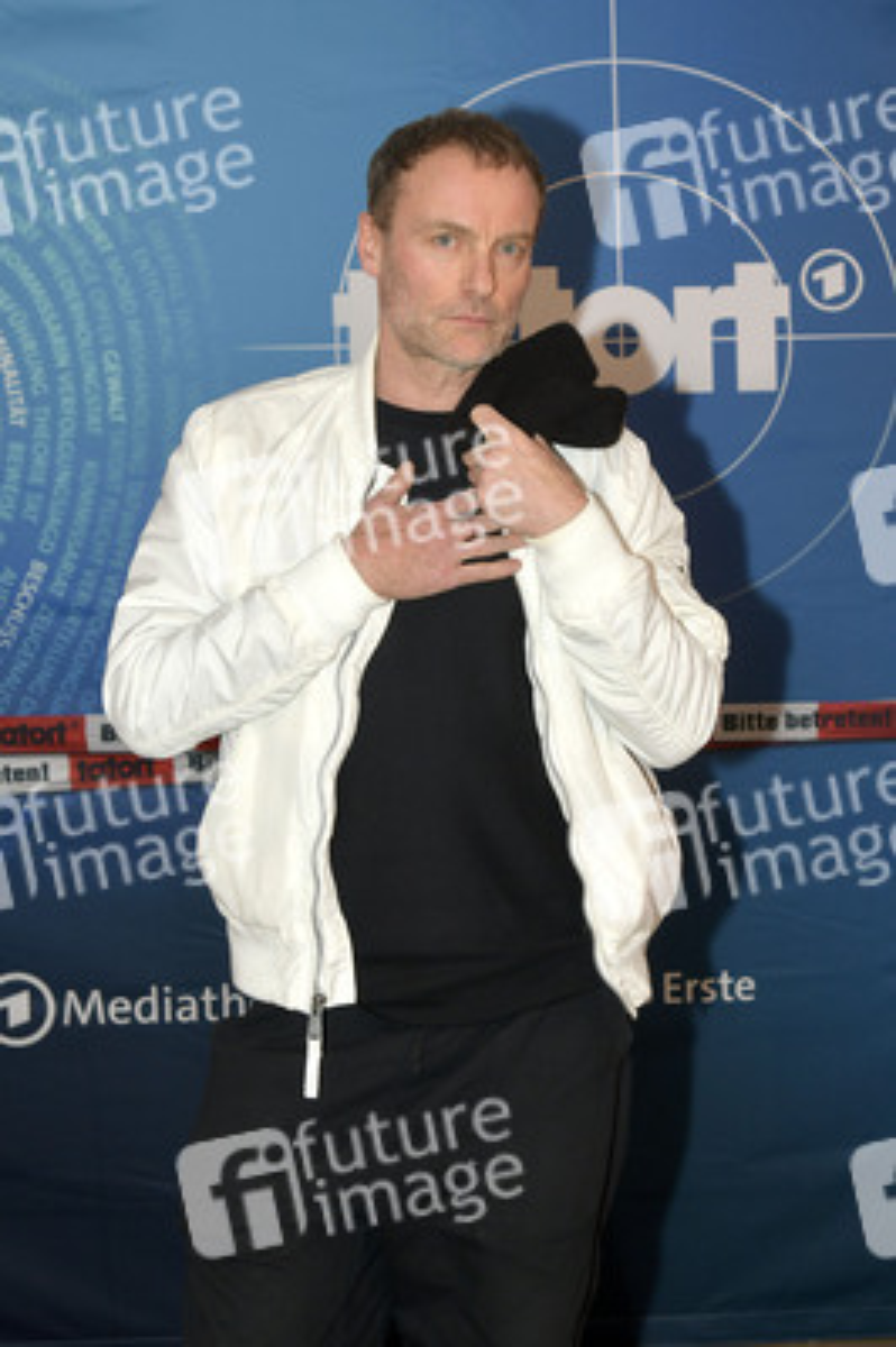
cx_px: 448
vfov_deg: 36.3
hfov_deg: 24.6
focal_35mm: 55
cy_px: 674
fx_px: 2057
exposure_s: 1/200
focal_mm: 55
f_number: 5.6
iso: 640
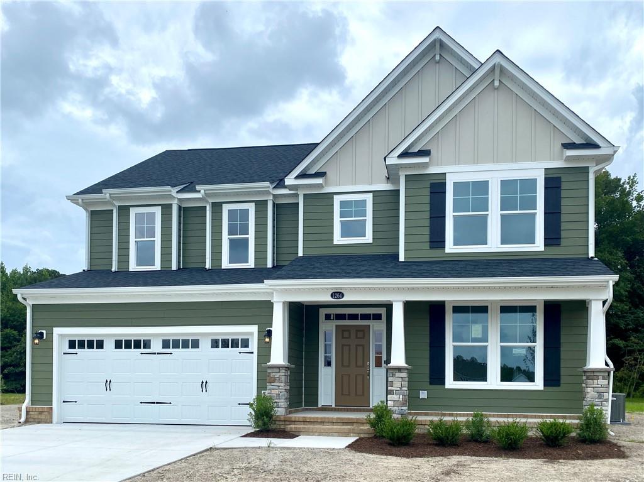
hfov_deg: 67.3
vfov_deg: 53.0
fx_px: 483
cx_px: 322
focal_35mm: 26
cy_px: 241
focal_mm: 4.25
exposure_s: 1/3205
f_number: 1.8
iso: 32
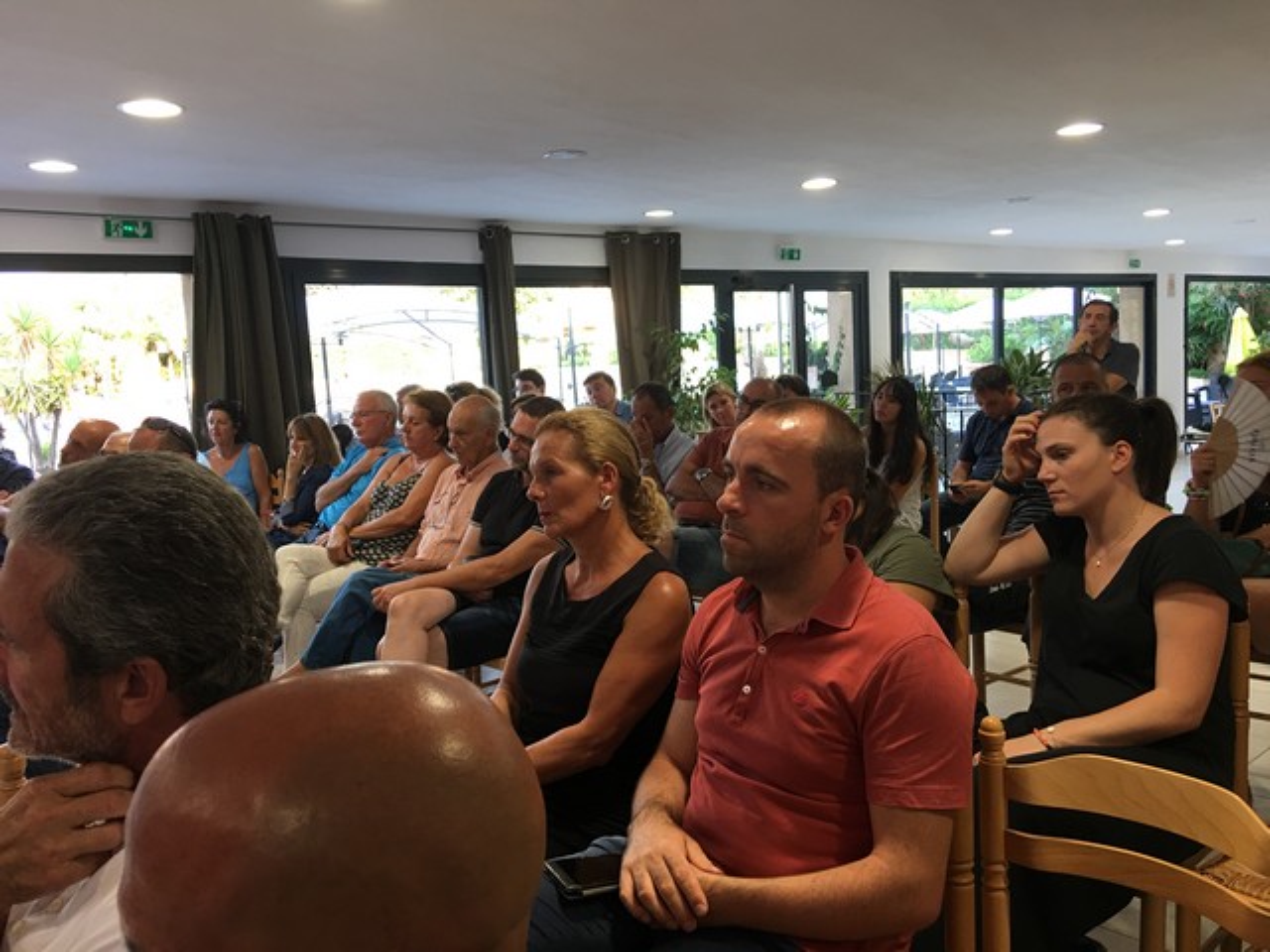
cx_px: 635
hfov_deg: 61.7
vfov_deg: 48.2
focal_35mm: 29
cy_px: 476
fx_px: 1064
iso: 50
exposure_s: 1/33
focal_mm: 4.15
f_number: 2.2
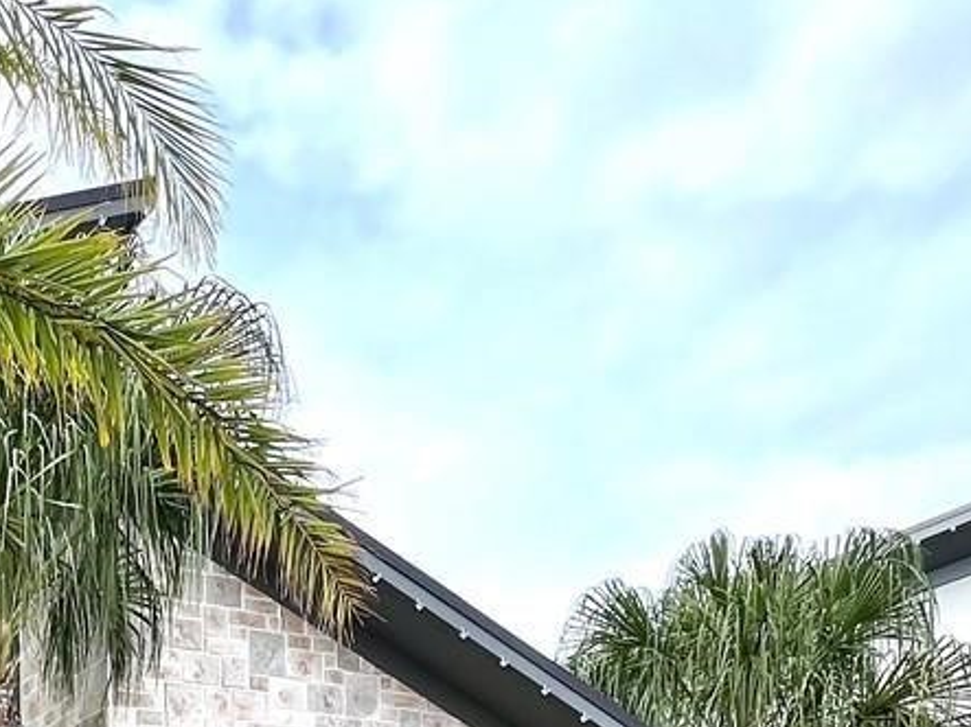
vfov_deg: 23.6
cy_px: 1130
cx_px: -61
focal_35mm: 47
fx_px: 1318
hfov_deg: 35.4
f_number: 1.8
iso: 32
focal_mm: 1.57
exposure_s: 1/515
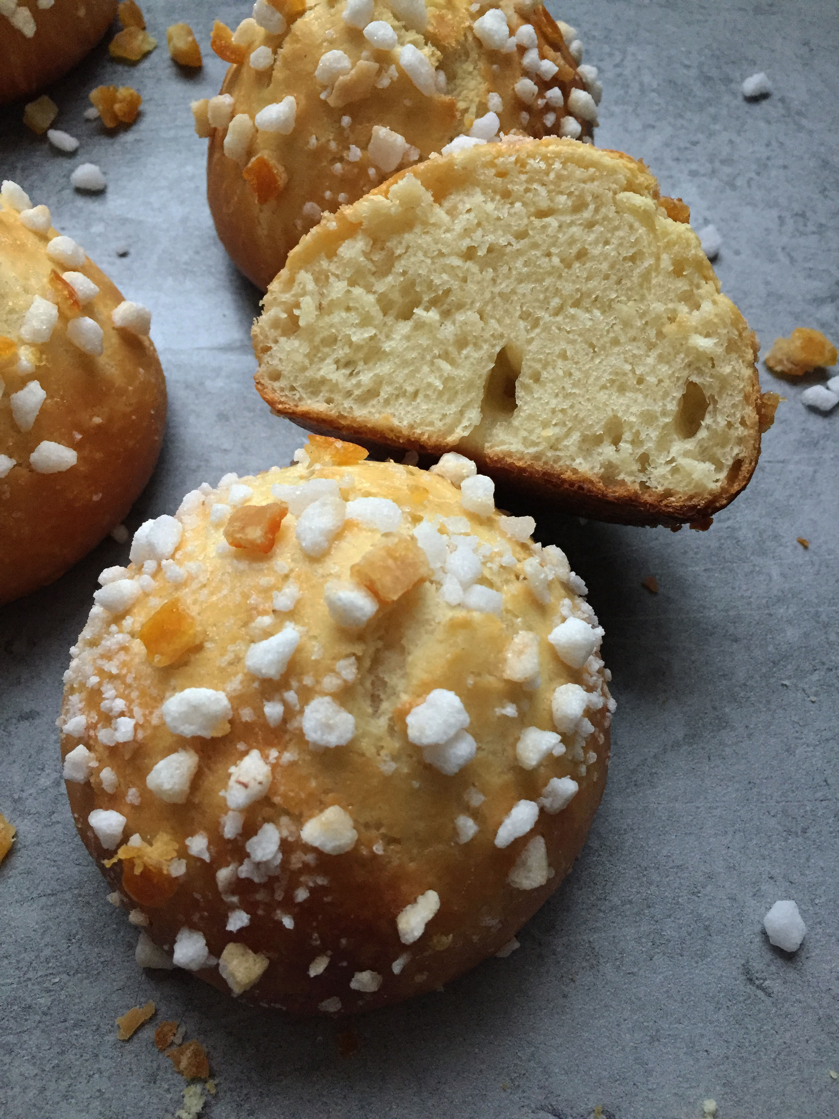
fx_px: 937
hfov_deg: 48.2
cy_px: 560
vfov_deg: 61.7
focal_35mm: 29
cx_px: 420
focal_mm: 4.15
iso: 250
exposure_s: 1/33
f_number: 2.2
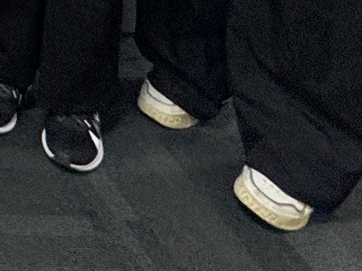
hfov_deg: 14.4
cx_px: -503
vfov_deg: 10.6
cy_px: -558
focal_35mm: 92
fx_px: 962
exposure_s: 1/100
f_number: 2.2
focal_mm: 2.22
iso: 160
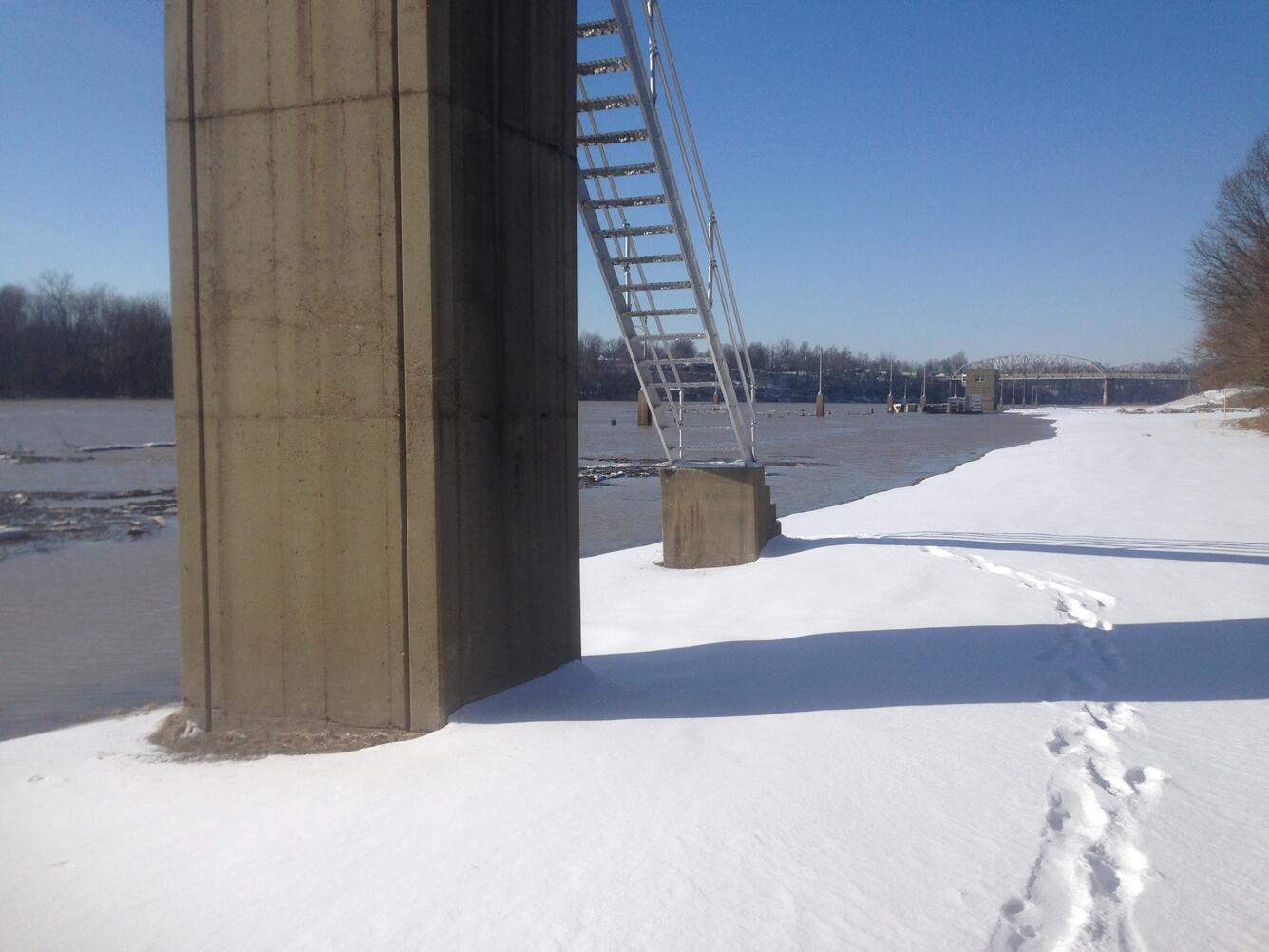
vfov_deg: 42.9
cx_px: 634
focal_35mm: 33
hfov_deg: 55.4
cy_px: 476
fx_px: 1210
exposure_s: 1/3390
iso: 50
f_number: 2.4
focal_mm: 4.12
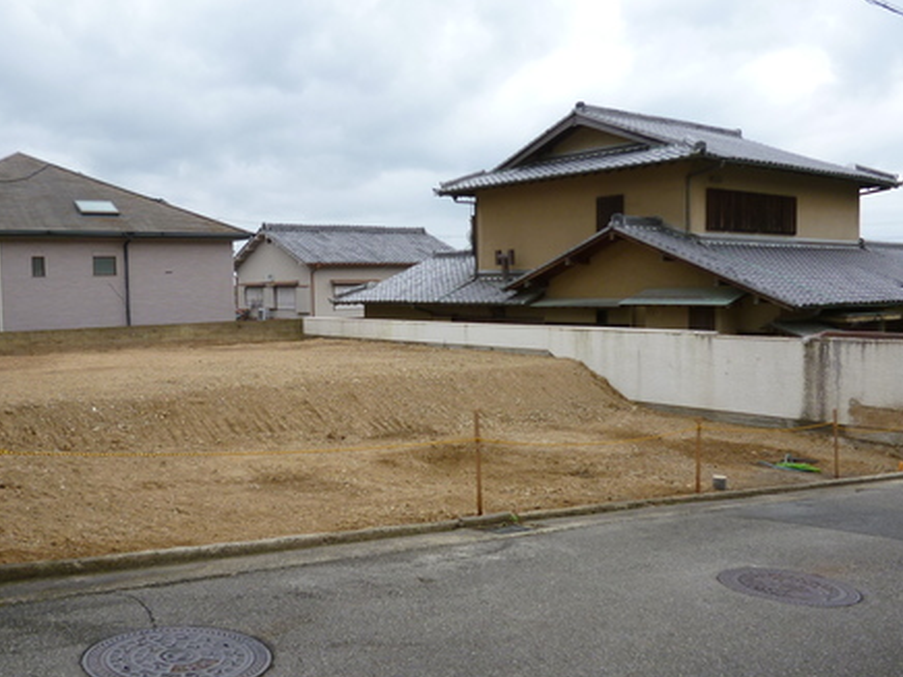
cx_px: 373
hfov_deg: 55.0
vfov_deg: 42.9
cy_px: 344
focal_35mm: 33
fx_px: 861
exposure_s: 1/640
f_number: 2.5
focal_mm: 4.3
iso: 100
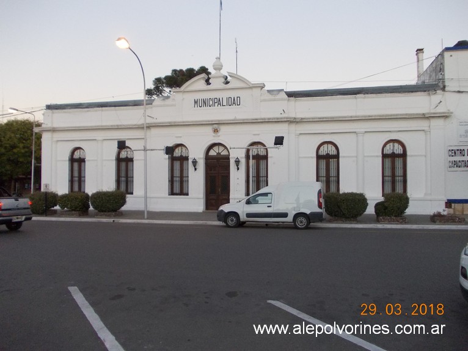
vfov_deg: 49.7
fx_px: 378
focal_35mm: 28
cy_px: 176
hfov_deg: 63.5
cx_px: 234
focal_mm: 4
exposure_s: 1/125
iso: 200
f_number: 2.7
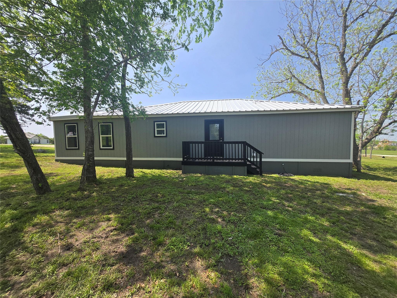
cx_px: 198
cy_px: 149
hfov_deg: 106.2
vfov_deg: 89.9
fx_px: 149
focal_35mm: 13
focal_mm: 1.7
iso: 25
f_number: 2.2
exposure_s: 1/616
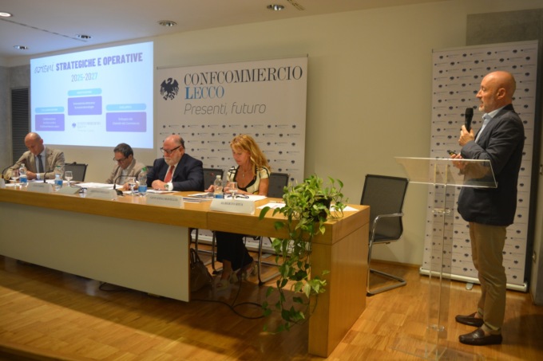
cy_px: 180
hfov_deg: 67.4
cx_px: 272
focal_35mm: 27
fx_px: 407
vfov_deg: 47.9
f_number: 4
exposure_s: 1/60
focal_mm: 18
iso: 800
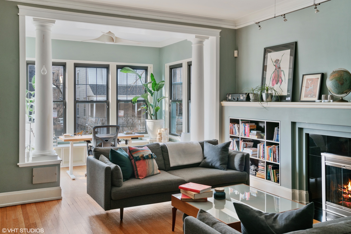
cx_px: 176
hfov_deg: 54.4
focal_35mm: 35
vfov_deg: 37.9
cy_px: 117
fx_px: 341
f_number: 8
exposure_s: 1/20
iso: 200
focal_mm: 35
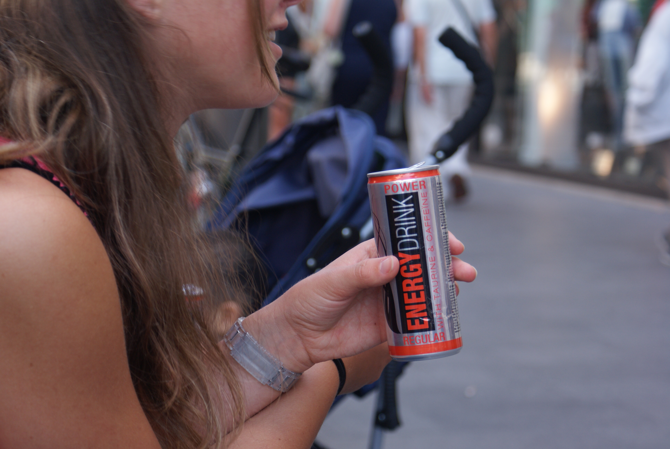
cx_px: 335
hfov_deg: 19.4
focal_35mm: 105
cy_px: 224
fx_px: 1957
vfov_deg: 13.1
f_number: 5.6
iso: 160
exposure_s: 1/125
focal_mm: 70
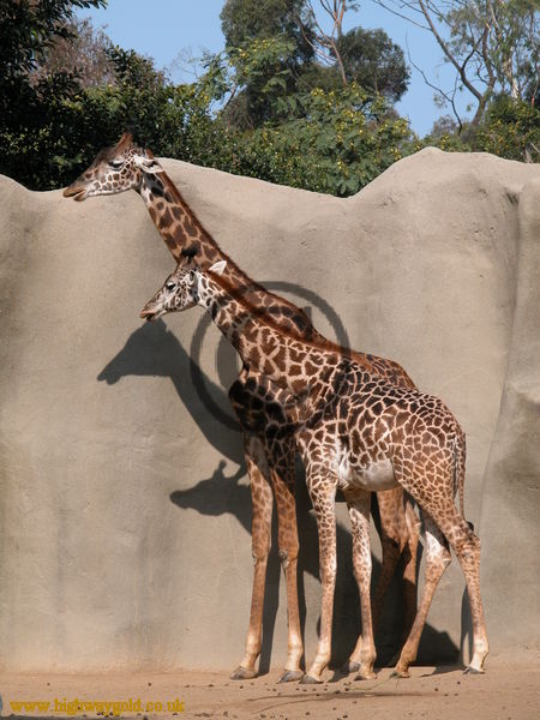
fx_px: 3598
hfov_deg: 8.6
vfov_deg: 11.4
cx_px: 270
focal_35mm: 173
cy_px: 360
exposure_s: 1/442
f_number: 5.6
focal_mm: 44.7
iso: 100
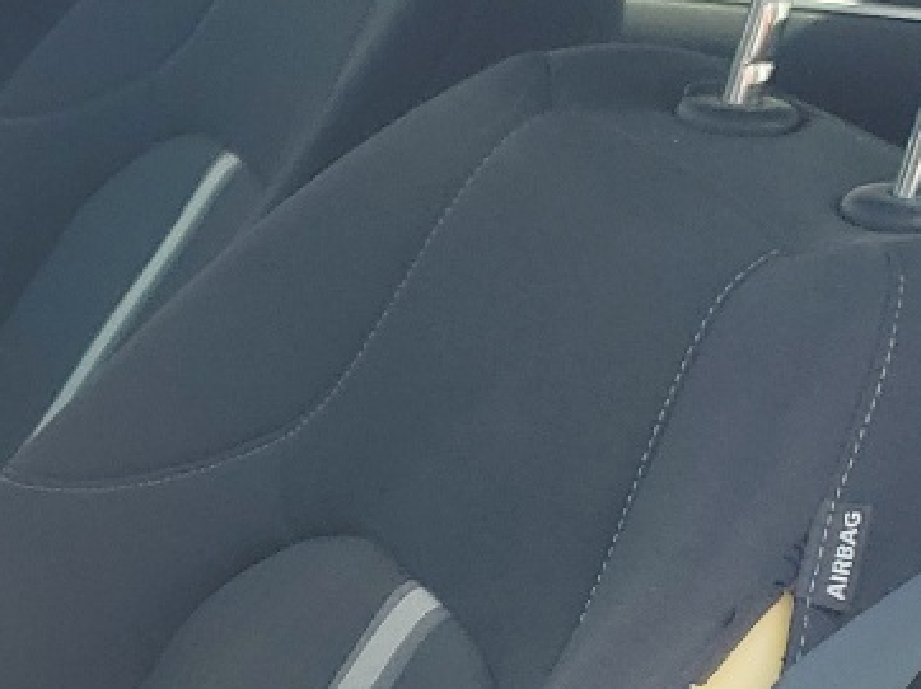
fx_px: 3058
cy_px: 826
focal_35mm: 115
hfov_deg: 15.4
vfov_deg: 12.6
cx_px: -567
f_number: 1.5
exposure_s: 1/385
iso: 50
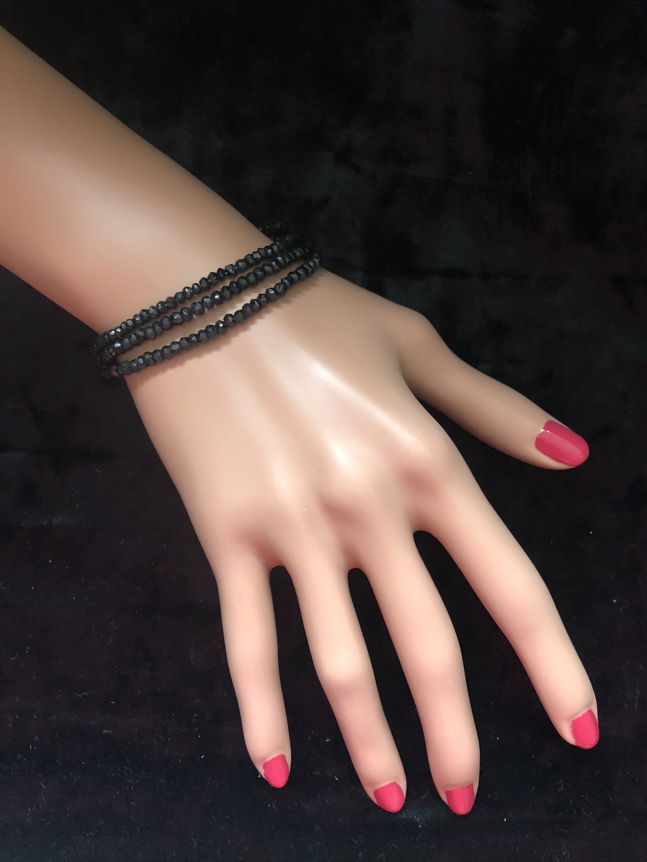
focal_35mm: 28
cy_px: 431
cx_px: 324
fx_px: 698
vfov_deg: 63.4
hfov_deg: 49.7
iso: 80
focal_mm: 3.99
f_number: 1.8
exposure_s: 1/6
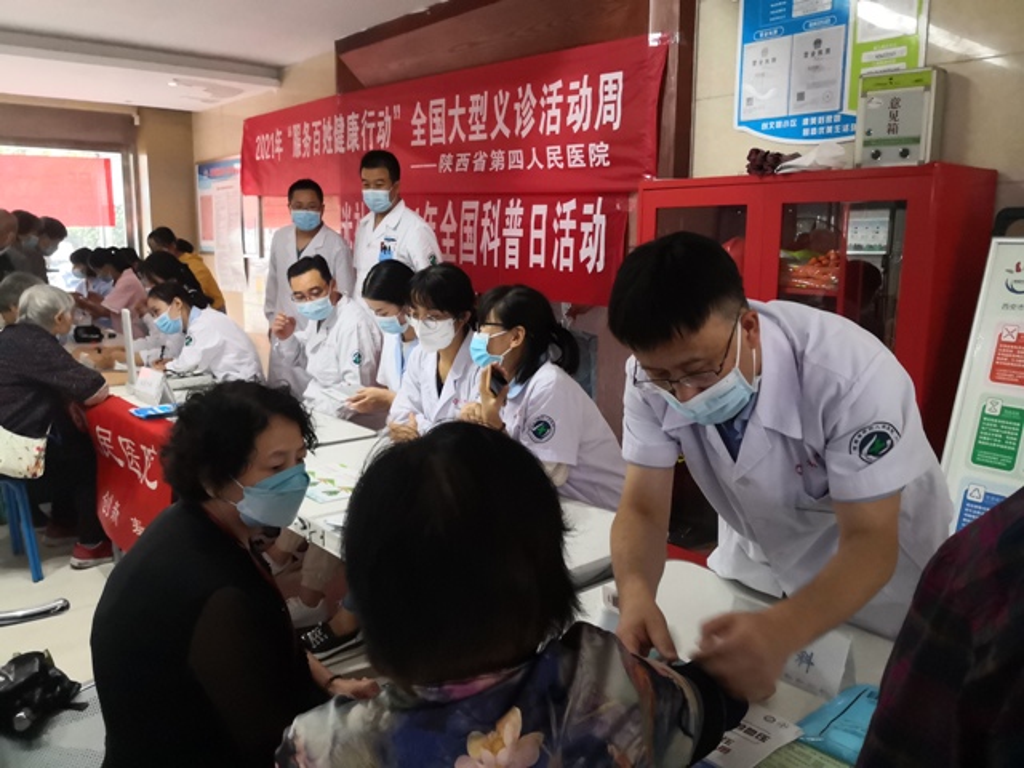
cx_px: 512
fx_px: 799
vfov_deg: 51.4
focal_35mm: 27
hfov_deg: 65.3
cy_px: 384
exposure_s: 1/60
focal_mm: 3.95
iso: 500
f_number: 1.6
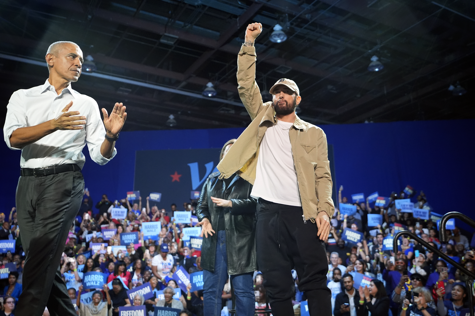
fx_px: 449
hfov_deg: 55.8
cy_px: 158
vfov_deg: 38.9
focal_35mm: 34
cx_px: 238
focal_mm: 34
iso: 3200
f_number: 2.8
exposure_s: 1/800
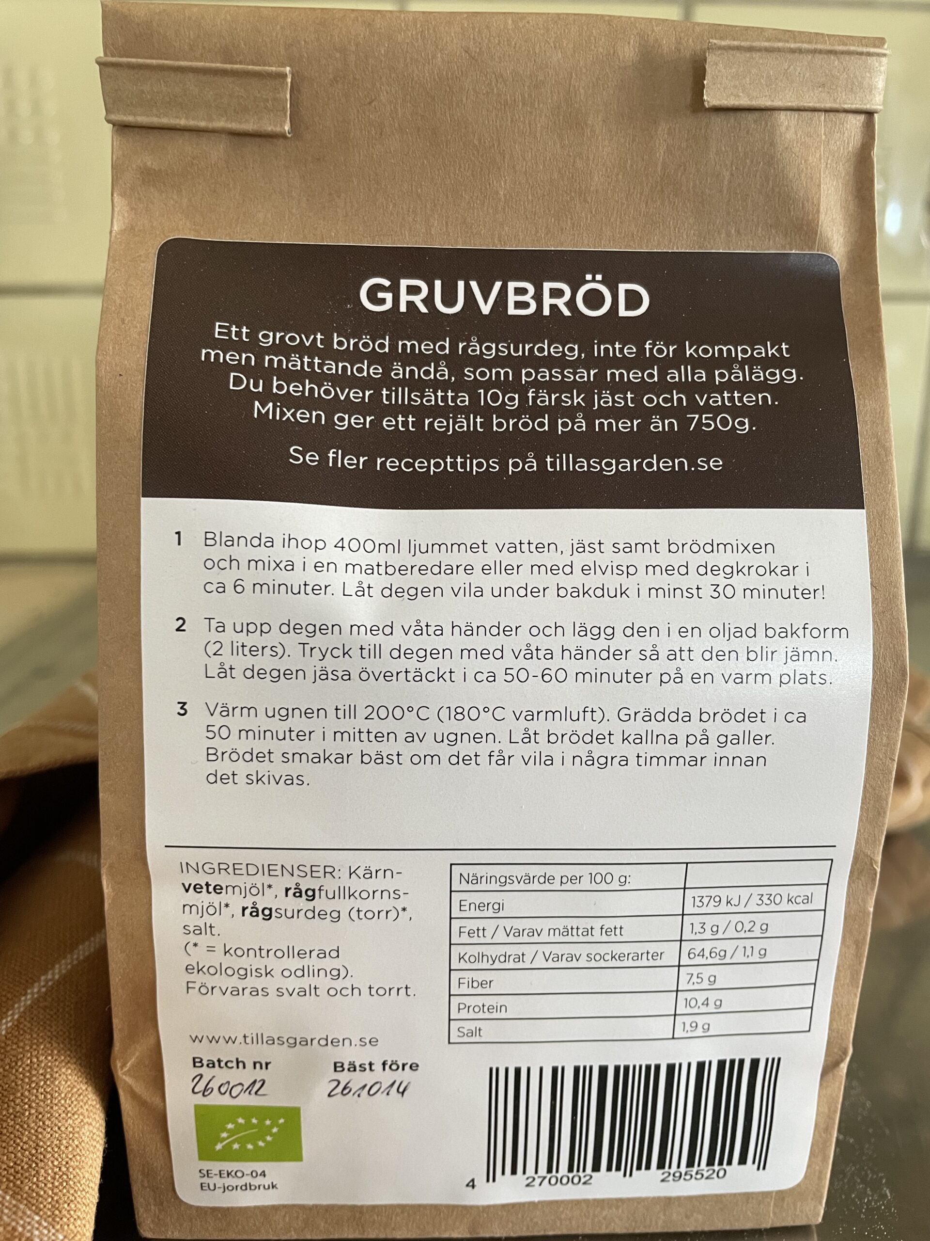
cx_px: 465
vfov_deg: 67.3
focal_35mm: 26
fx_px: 931
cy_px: 620
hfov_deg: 53.1
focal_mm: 4.2
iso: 125
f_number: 1.6
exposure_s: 1/68
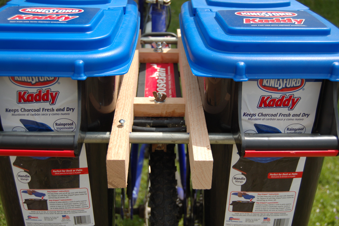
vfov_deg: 29.8
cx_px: 170
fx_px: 423
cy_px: 113
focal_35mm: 45
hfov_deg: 43.6
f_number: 4.2
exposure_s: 1/1000
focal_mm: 30
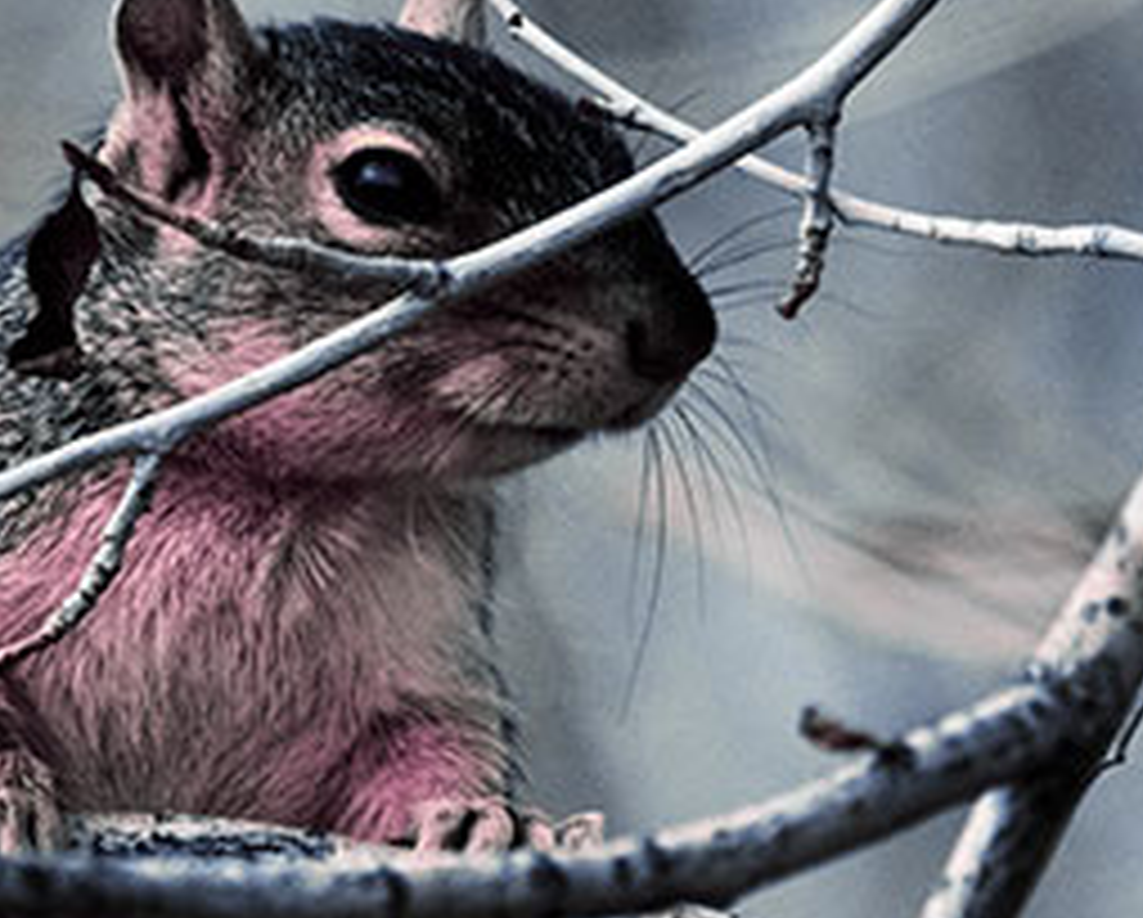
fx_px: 74943
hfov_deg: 0.9
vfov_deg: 0.7
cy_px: 592
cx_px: 396
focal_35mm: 2212
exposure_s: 1/1250
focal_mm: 1200
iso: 6400
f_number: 13
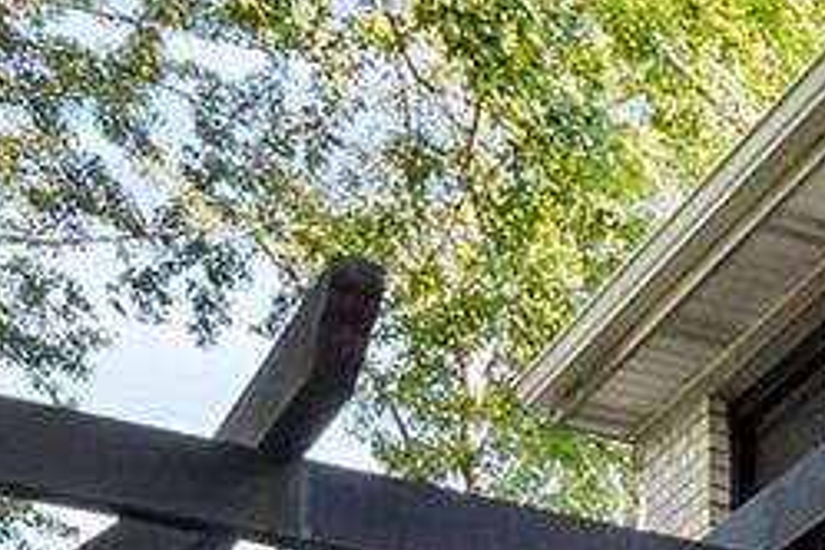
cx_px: 1792
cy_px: 1372
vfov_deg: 11.0
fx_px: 2360
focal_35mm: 103
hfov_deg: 14.9
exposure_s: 1/30
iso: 400
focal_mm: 8
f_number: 8
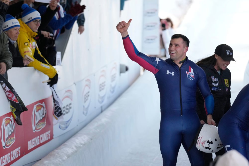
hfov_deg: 13.5
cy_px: 83
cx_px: 124
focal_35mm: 152
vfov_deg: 9.0
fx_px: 1052
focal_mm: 155
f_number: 2.8
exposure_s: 1/3200
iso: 1600
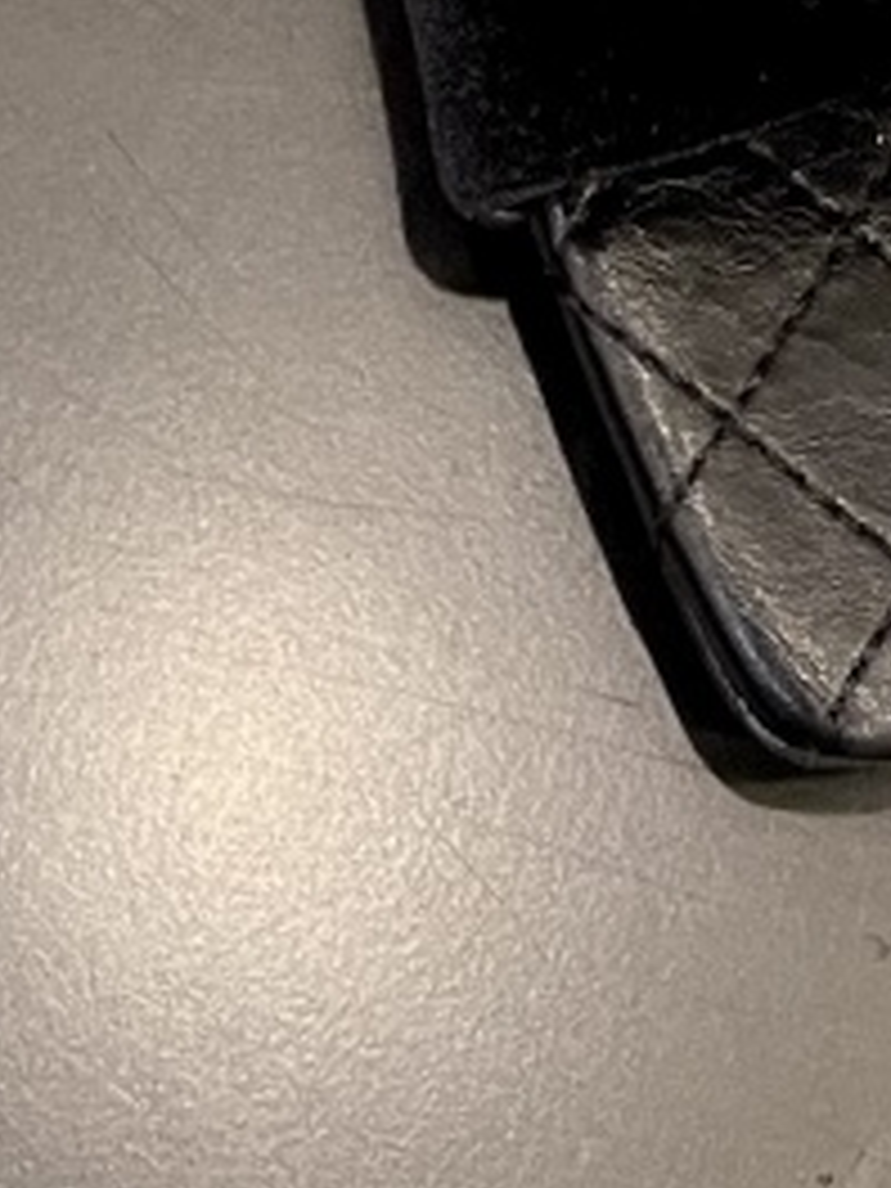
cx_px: -202
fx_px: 4873
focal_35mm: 142
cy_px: -1634
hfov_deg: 10.3
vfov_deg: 11.5
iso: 250
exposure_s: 1/60
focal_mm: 5.1
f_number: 1.6
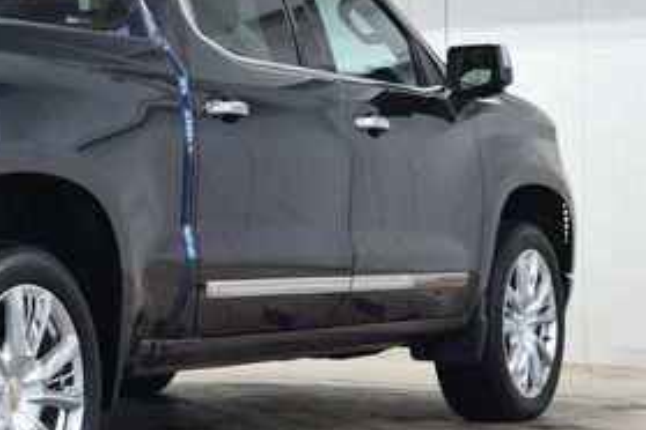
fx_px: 2225
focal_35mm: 124
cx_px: -93
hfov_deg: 16.0
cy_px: 207
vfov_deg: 11.1
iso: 640
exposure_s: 1/15
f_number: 6.3
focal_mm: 36
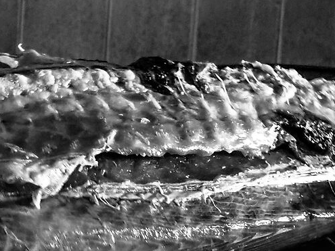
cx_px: -440
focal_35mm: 223
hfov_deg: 8.2
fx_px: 2158
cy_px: -97
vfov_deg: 6.6
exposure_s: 1/30
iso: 3200
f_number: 4
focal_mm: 23
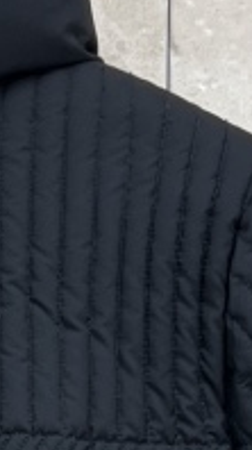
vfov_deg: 10.1
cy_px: 716
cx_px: -161
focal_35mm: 206
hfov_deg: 5.8
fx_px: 2453
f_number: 1.5
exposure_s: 1/100
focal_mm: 5.7
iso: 50
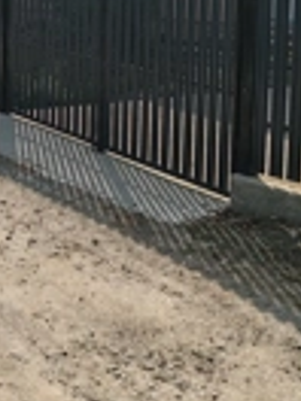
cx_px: 6
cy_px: 85
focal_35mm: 82
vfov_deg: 23.5
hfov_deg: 17.6
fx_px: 951
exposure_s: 1/1900
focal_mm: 6.12
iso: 50
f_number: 1.9
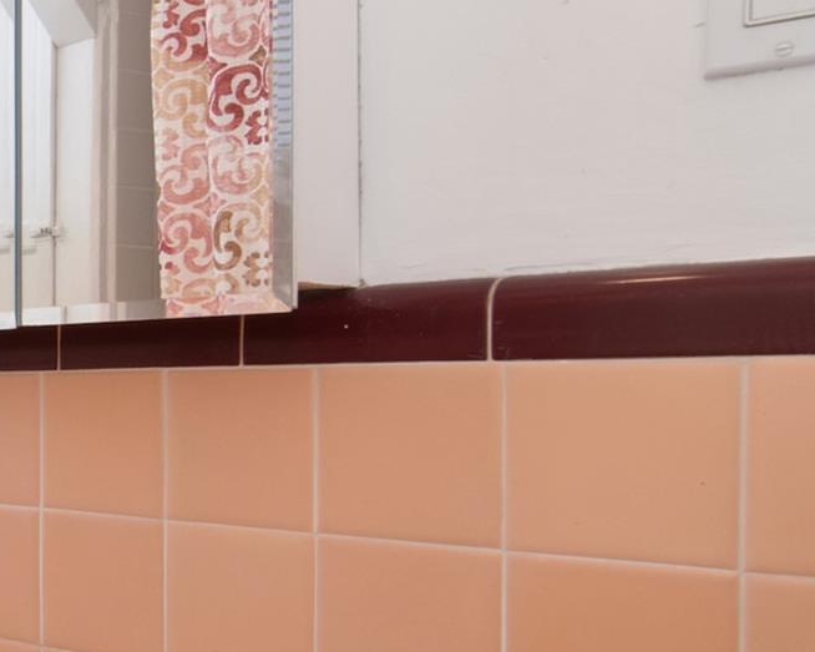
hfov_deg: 27.4
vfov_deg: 31.1
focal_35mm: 48
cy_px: 390
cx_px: -390
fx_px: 1169
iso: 640
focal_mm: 11
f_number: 11
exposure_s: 1/30
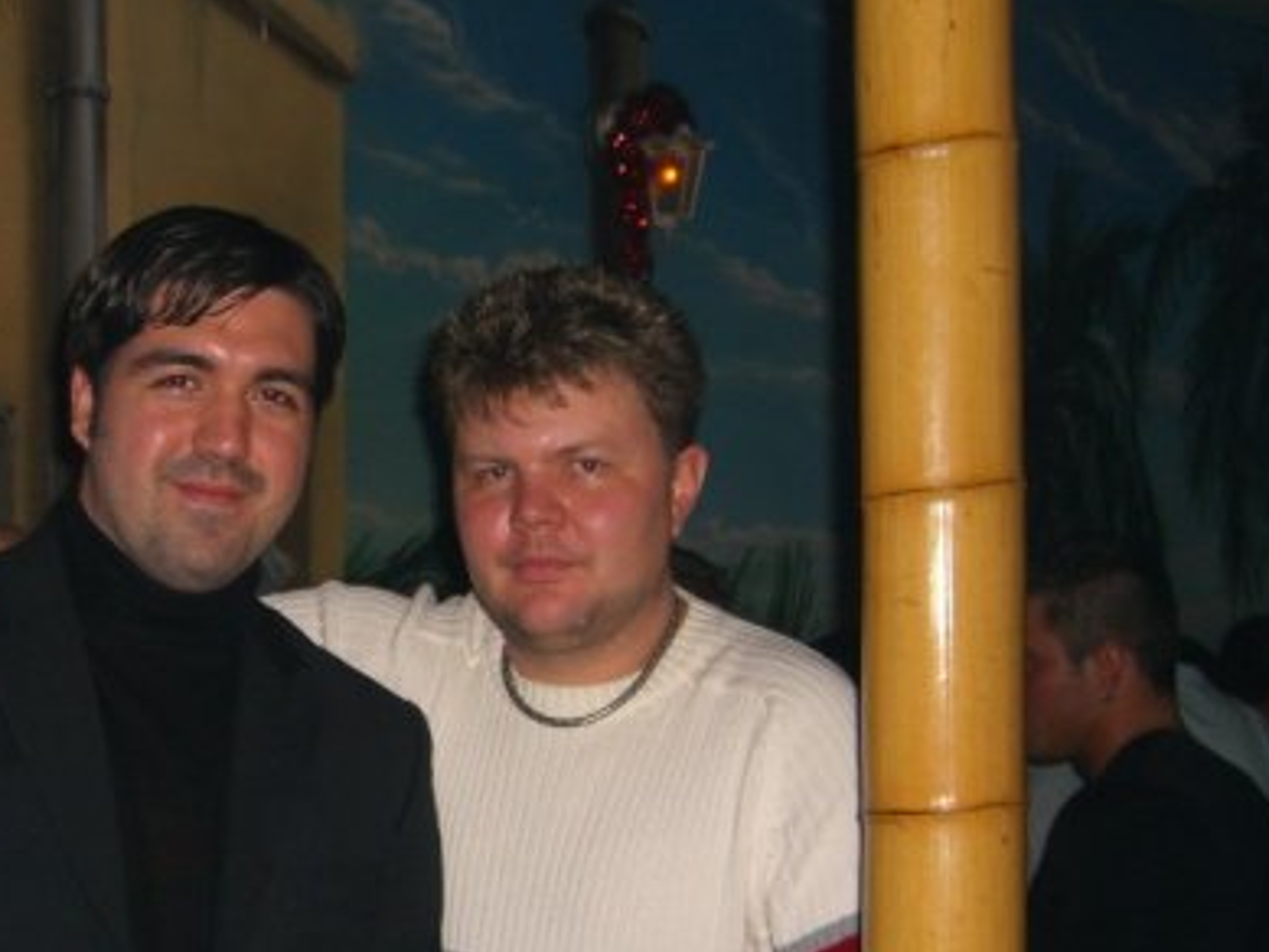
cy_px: 649
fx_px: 2604
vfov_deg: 20.6
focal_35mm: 71
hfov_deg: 27.1
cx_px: 362
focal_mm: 9.5
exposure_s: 1/60
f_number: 3.1
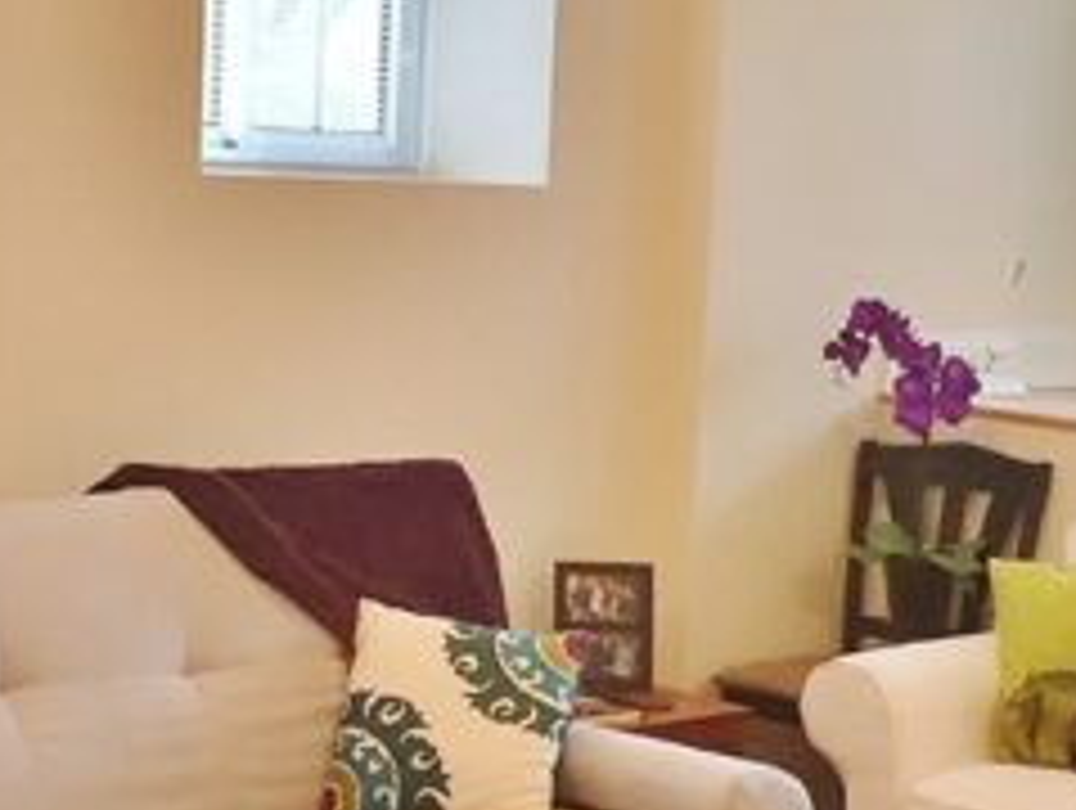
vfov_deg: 15.9
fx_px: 2895
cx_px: 527
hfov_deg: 21.1
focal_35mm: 93
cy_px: 558
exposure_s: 1/30
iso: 64
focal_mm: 4.15
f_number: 2.2
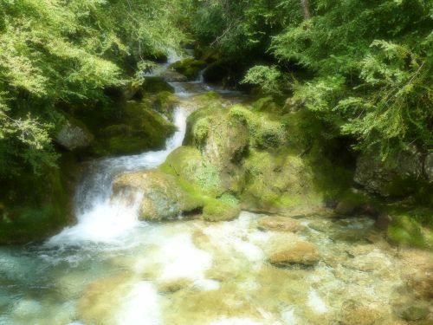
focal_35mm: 38
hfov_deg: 49.0
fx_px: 475
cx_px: 216
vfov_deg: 37.7
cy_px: 162
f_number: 3.2
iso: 100
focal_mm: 6.8
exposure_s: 1/125
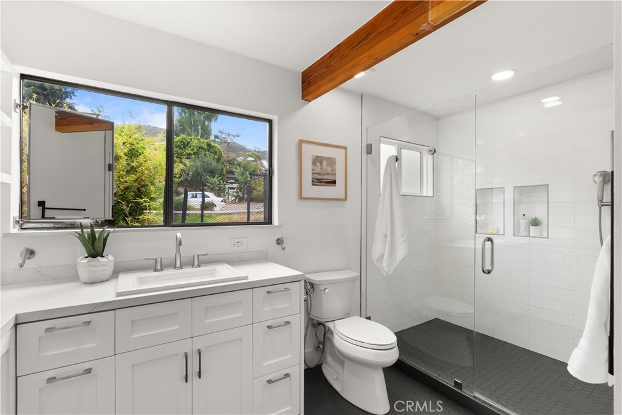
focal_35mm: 16
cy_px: 208
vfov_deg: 73.8
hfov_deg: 96.7
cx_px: 311
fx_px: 276
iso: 640
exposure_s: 1/25
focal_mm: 16
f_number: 9
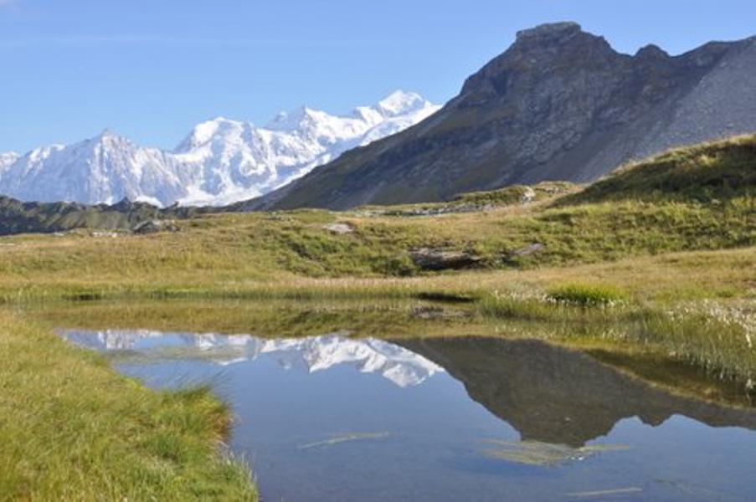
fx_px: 1007
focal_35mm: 48
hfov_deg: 41.2
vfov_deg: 28.0
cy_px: 251
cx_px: 378
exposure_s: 1/250
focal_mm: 32
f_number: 8
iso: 200
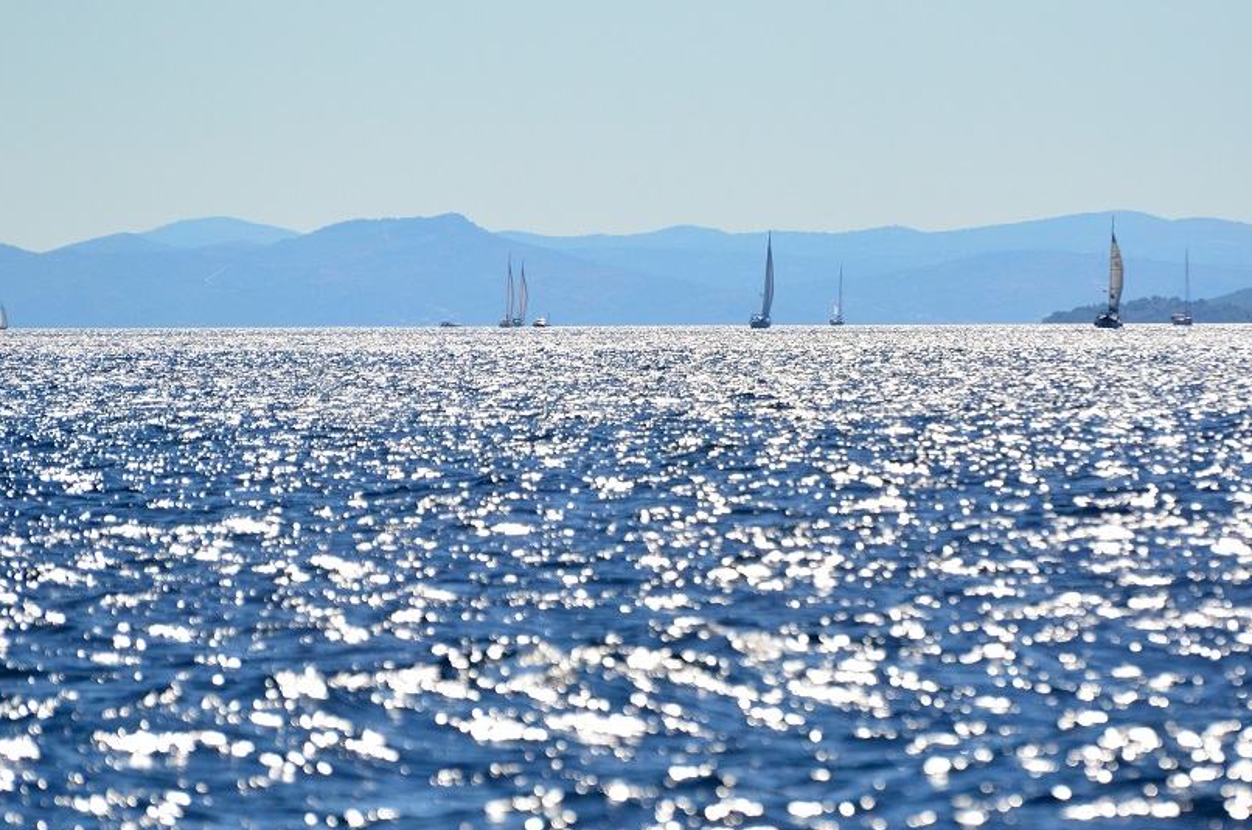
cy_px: 328
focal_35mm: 465
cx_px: 755
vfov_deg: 2.9
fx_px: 16140
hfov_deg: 4.4
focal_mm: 250
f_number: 5.6
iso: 900
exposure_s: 1/8000
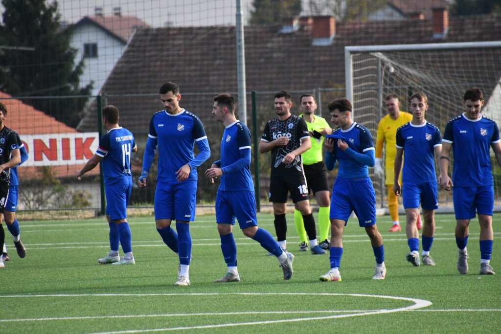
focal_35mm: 600
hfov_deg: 3.4
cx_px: 250
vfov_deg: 2.3
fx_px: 8351
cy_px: 167
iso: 3200
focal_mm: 400
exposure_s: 1/3200
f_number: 8
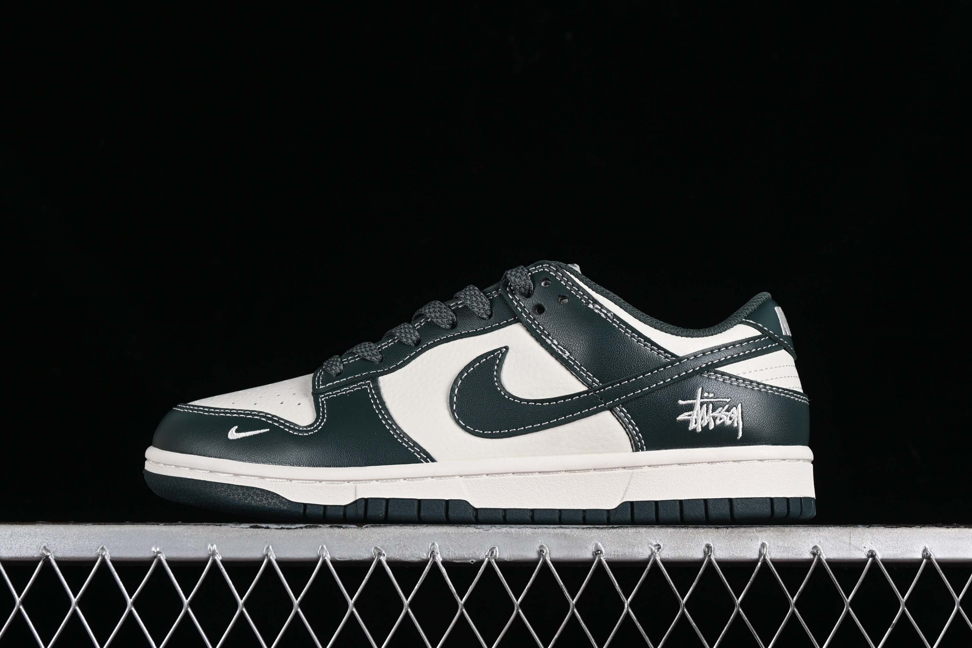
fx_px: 2025
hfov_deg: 27.0
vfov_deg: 18.2
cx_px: 486
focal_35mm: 75
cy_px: 324
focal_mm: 50
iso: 160
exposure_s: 1/80
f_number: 8
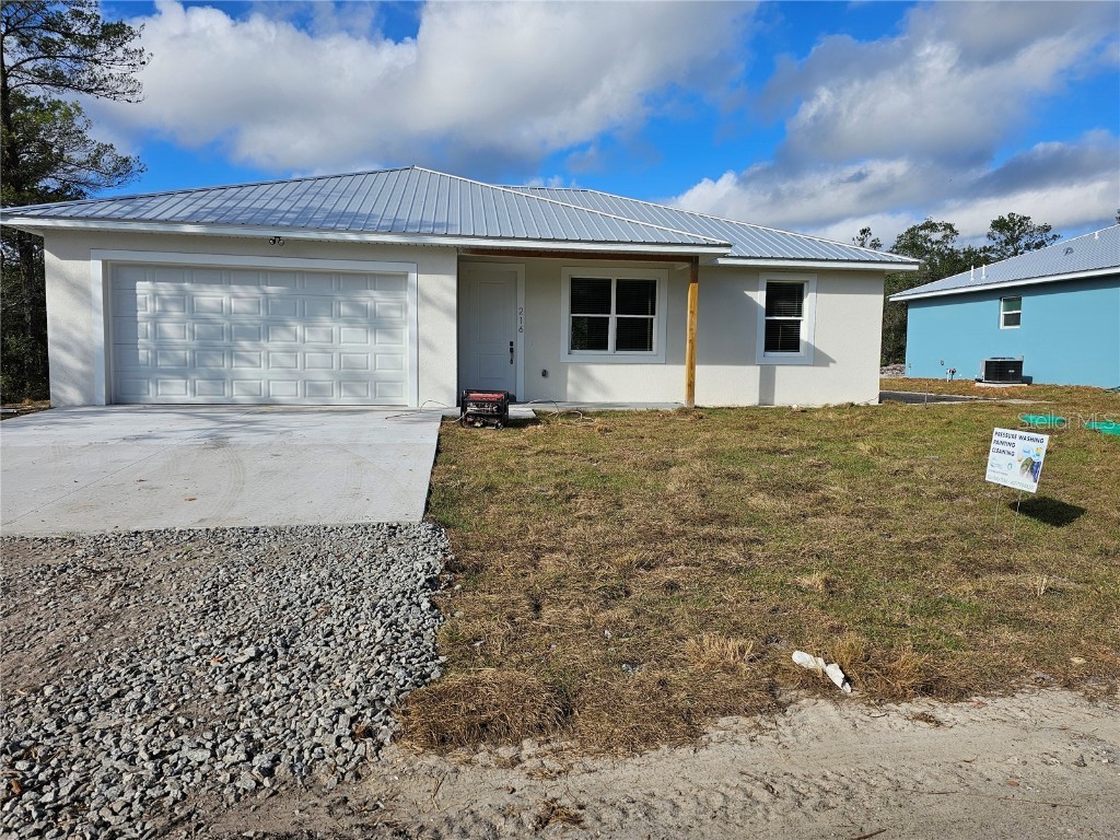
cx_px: 560
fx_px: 744
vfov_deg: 58.9
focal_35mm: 23
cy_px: 420
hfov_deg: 73.9
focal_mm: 6.3
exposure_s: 1/1501
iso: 16
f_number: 1.7
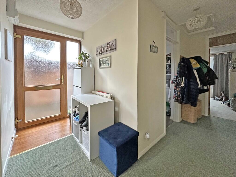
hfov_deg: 102.1
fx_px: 95
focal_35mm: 14
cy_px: 88
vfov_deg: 85.7
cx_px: 118
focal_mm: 2.22
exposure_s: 1/100
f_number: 2.2
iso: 320
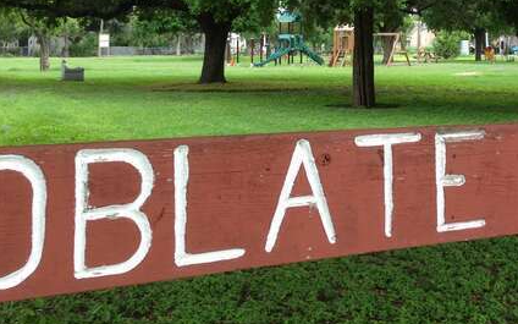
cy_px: 22
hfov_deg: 30.6
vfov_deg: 19.3
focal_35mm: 66
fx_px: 932
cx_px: 387
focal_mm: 4.12
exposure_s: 1/182
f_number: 2.4
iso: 50
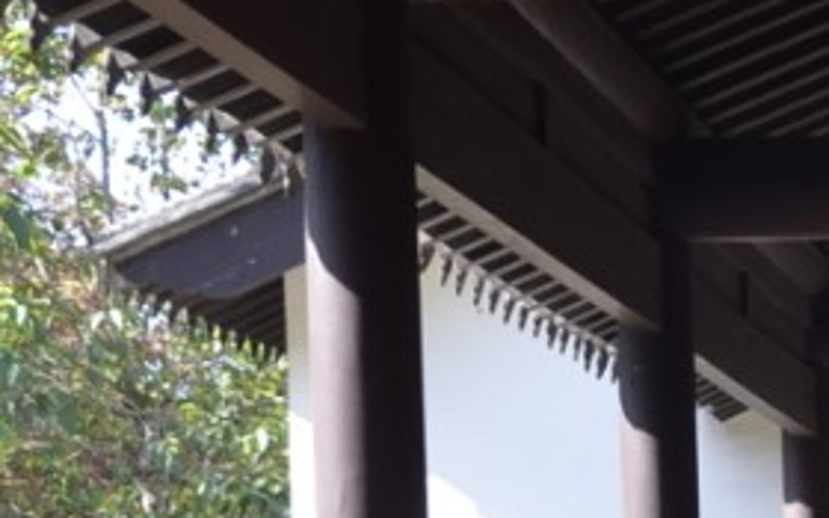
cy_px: 887
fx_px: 4338
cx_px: 1771
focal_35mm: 192
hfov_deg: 10.0
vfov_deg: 6.7
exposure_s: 1/125
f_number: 5.6
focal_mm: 22
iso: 200
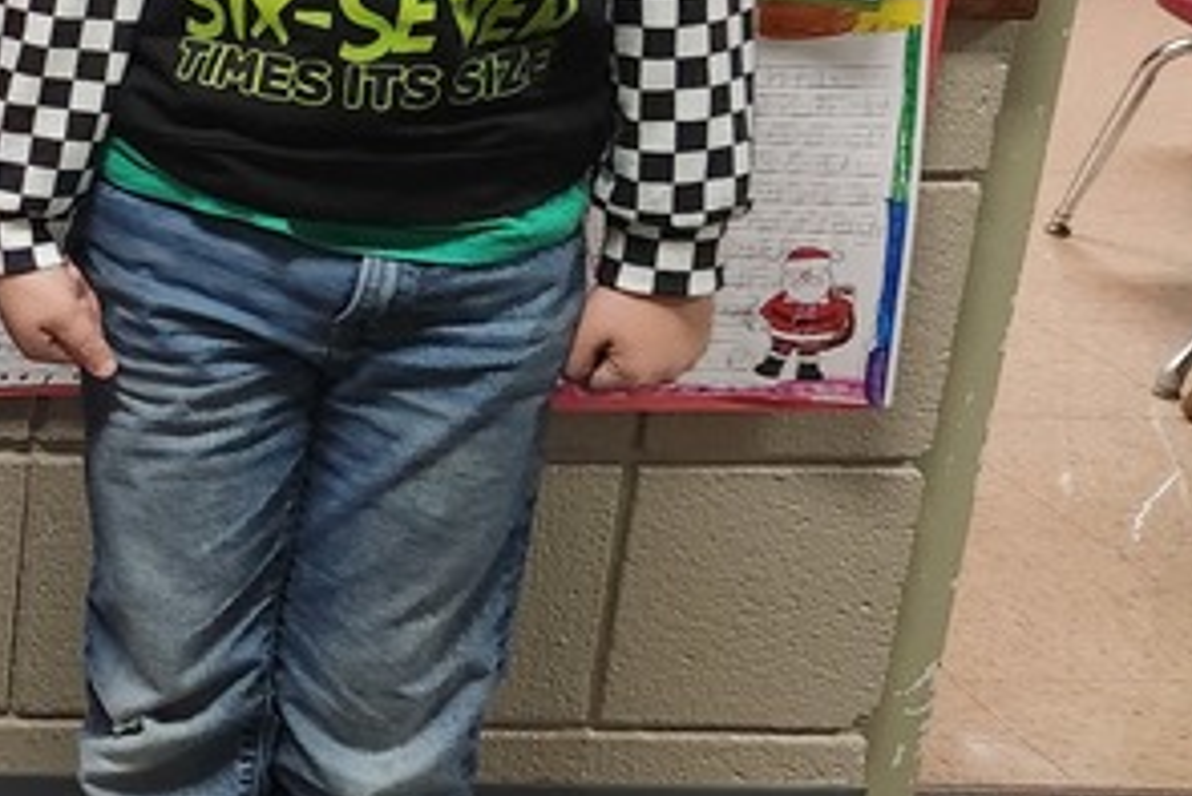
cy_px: 170
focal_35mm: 83
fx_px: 2749
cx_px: -683
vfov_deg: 16.4
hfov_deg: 20.3
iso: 640
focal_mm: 5.4
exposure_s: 1/120
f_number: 1.8
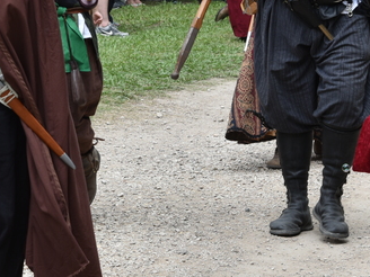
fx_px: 2330
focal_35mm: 218
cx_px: -80
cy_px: 44
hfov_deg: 9.0
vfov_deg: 6.8
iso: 100
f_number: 7.1
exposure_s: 1/200
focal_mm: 58
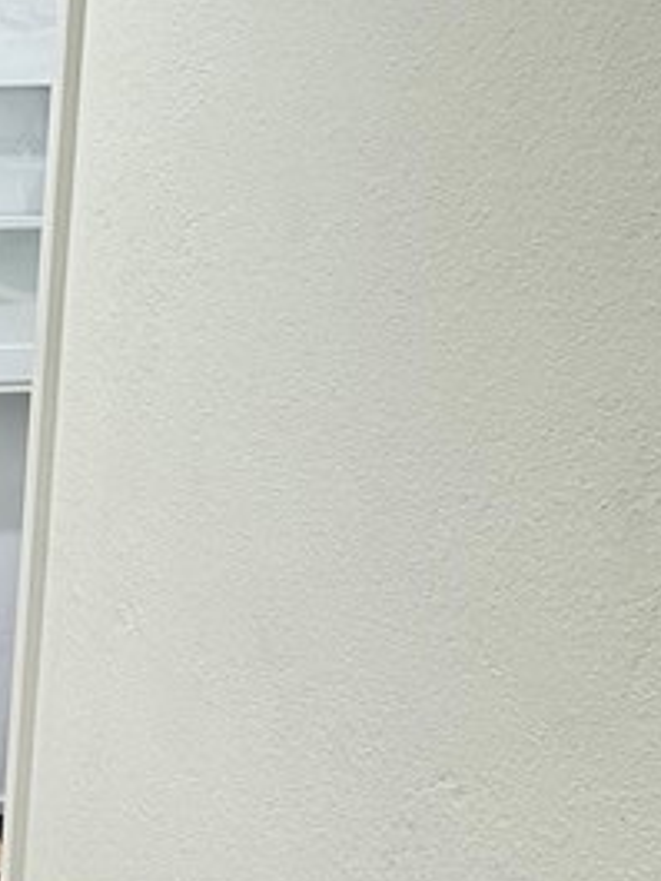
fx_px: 1374
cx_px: -492
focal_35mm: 54
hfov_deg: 20.3
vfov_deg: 35.5
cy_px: 502
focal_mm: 2.22
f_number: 2.2
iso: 500
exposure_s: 1/60
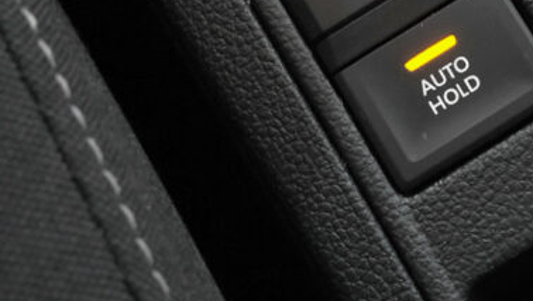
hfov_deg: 23.9
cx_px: 417
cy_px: -33
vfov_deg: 13.5
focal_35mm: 88
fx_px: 1244
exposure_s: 1/15
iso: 3200
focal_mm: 20.9
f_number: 6.4
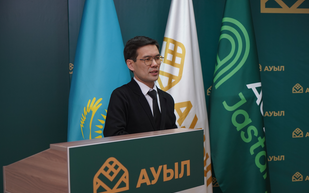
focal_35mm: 52
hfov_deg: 38.9
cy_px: 103
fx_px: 438
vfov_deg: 24.9
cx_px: 154
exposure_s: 1/125
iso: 1000
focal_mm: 51
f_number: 4
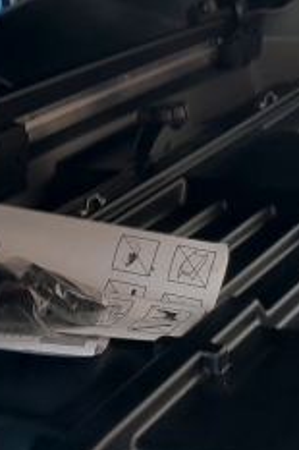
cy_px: 366
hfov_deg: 11.1
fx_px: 1535
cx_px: 93
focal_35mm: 123
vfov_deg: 16.5
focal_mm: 4
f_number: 1.8
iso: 40
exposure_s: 1/50
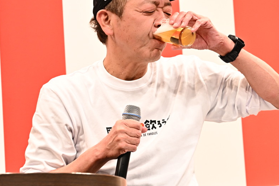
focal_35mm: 200
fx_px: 1550
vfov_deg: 6.9
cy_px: 74
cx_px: 164
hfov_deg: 10.3
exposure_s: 1/100
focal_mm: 105
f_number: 8
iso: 2500
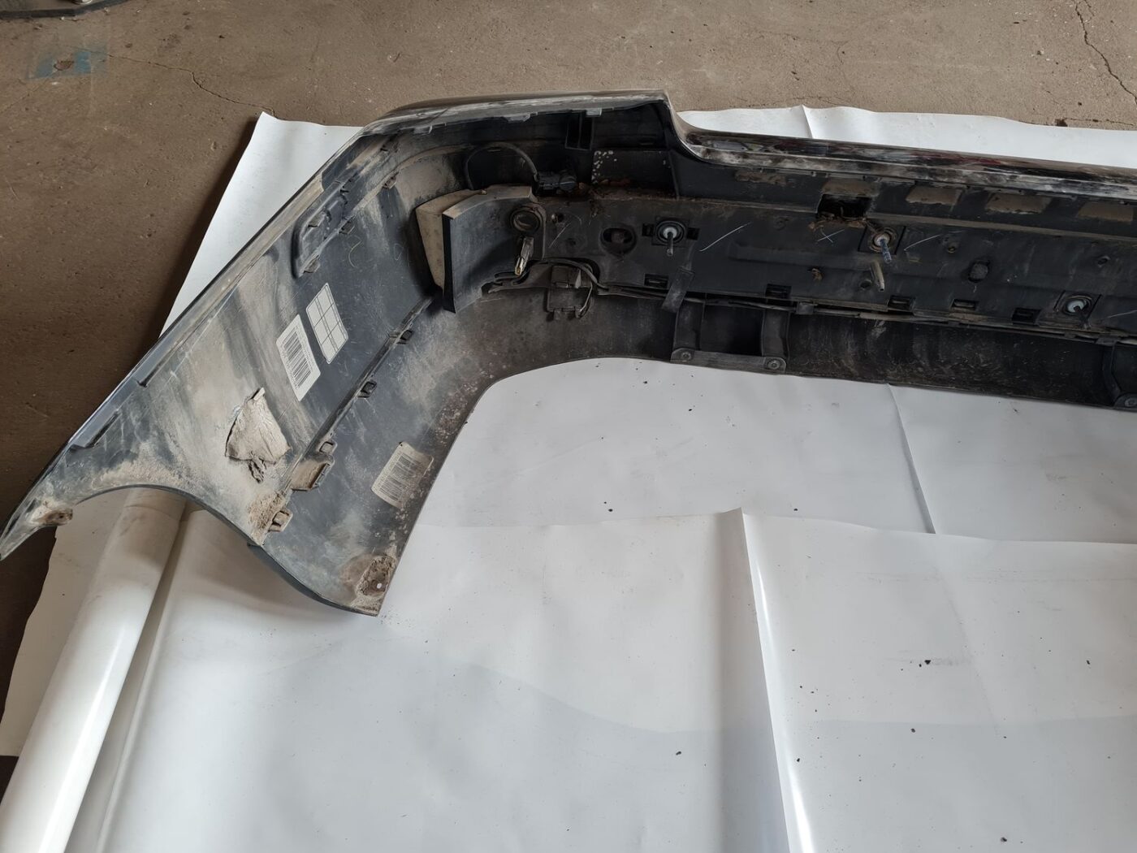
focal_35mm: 26
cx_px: 568
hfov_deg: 67.3
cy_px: 426
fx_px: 854
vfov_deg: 53.1
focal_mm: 5.4
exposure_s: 1/100
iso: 100
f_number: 1.8
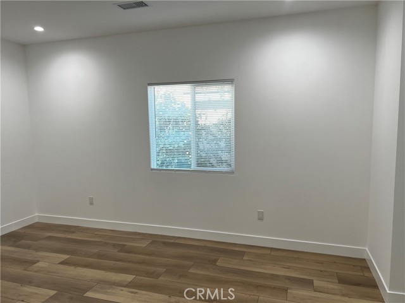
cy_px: 152
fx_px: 304
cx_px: 202
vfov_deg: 53.1
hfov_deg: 67.3
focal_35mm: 26
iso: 64
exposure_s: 1/120
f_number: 1.5
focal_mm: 5.7
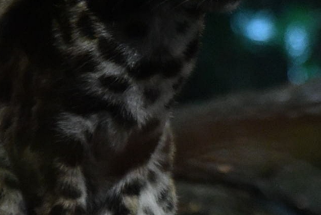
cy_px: 70
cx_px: 163
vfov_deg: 2.7
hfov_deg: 4.1
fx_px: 4478
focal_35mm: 502
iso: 12800
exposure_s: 1/6
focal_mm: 130
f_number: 5.6
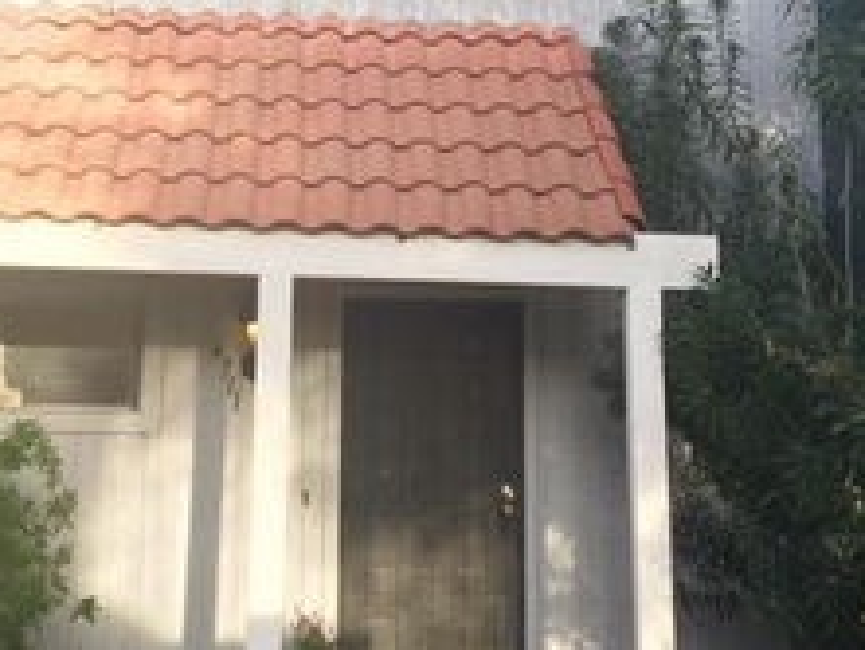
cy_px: 188
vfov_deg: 25.9
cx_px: 354
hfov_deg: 34.2
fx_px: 1400
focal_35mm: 56
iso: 25
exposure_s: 1/225
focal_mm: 4.15
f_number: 2.2
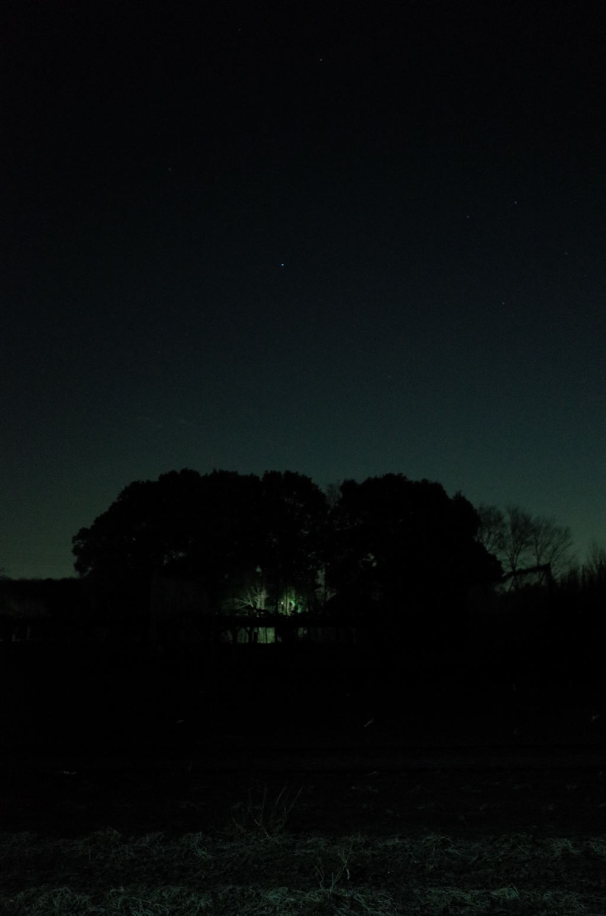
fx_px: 710
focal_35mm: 28
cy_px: 458
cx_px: 303
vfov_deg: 65.6
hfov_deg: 46.2
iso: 3200
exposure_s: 1/3
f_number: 2.8
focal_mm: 18.3
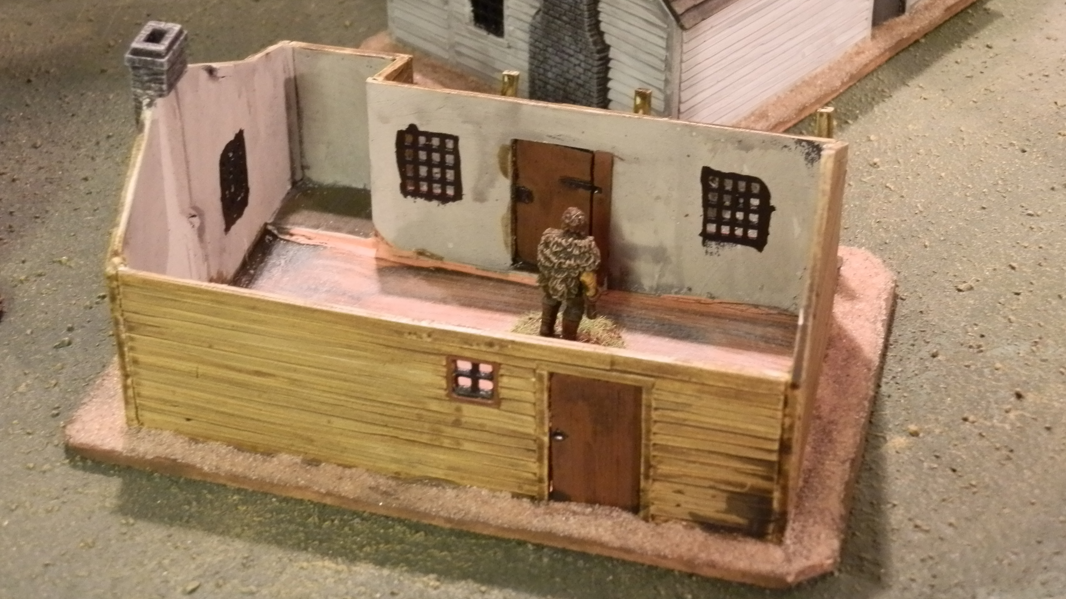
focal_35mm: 67
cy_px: 212
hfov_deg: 31.4
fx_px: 1894
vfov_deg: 18.0
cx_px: 535
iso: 400
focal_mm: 10.99
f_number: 3.7
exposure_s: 1/8
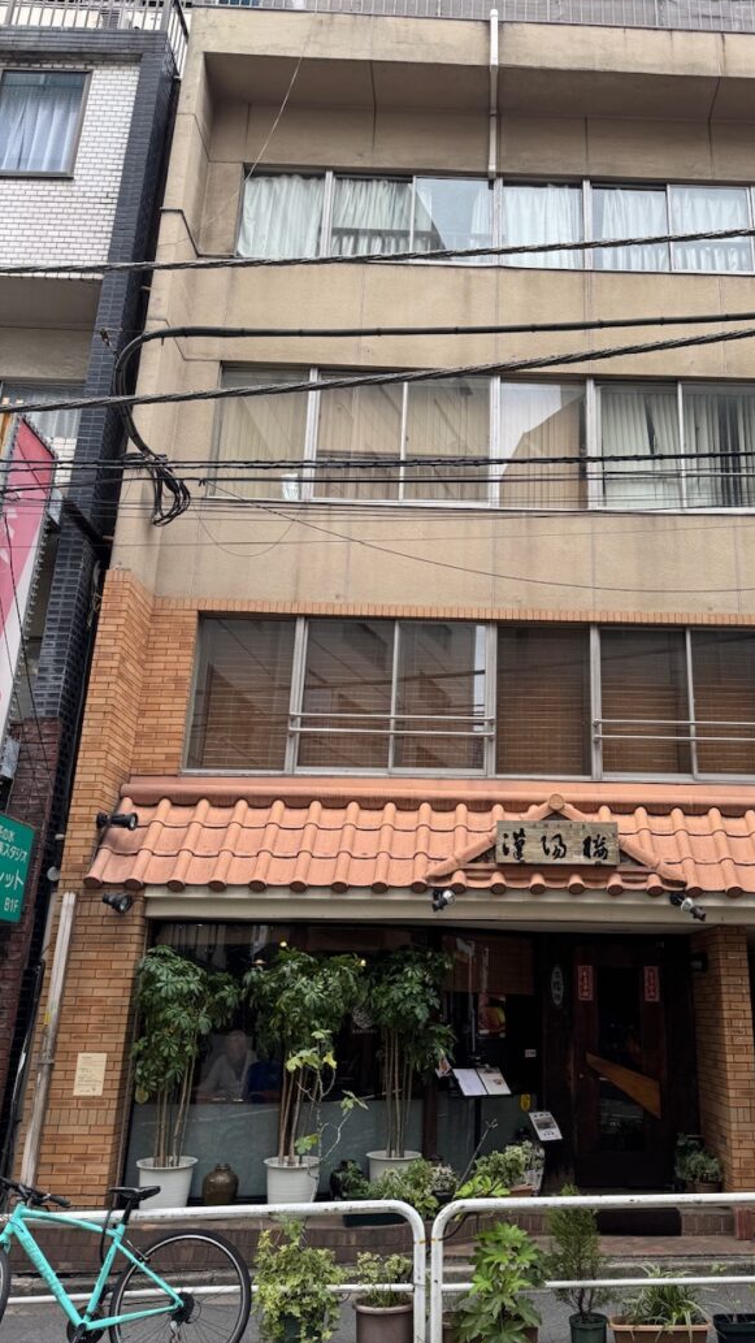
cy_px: 682
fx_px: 961
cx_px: 518
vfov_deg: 69.9
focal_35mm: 27
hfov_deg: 42.2
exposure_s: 1/639
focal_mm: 6.76
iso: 80
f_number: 1.78
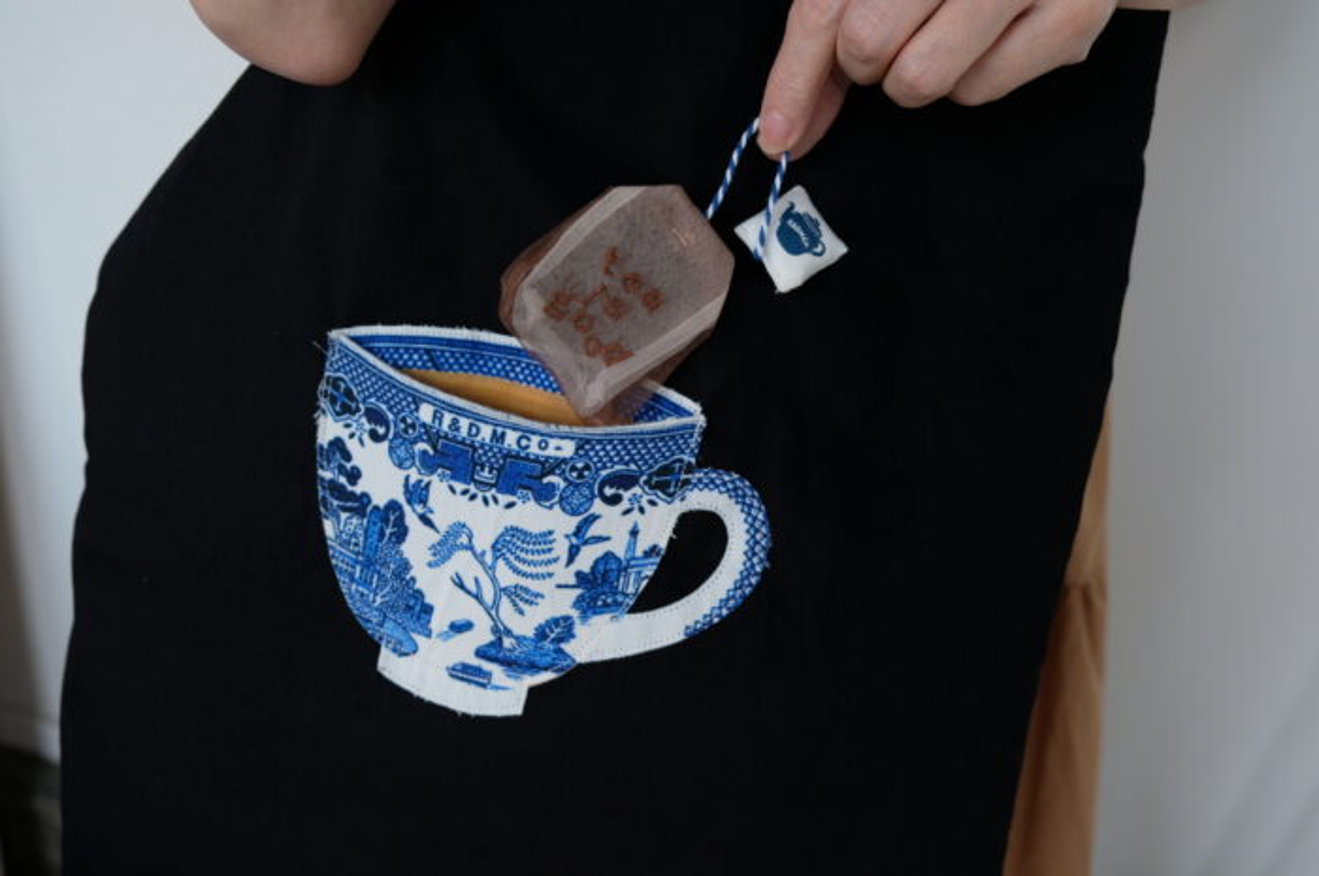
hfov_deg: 57.3
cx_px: 660
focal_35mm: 33
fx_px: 1208
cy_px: 438
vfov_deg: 39.9
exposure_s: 1/125
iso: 1250
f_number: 4
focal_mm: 22.3
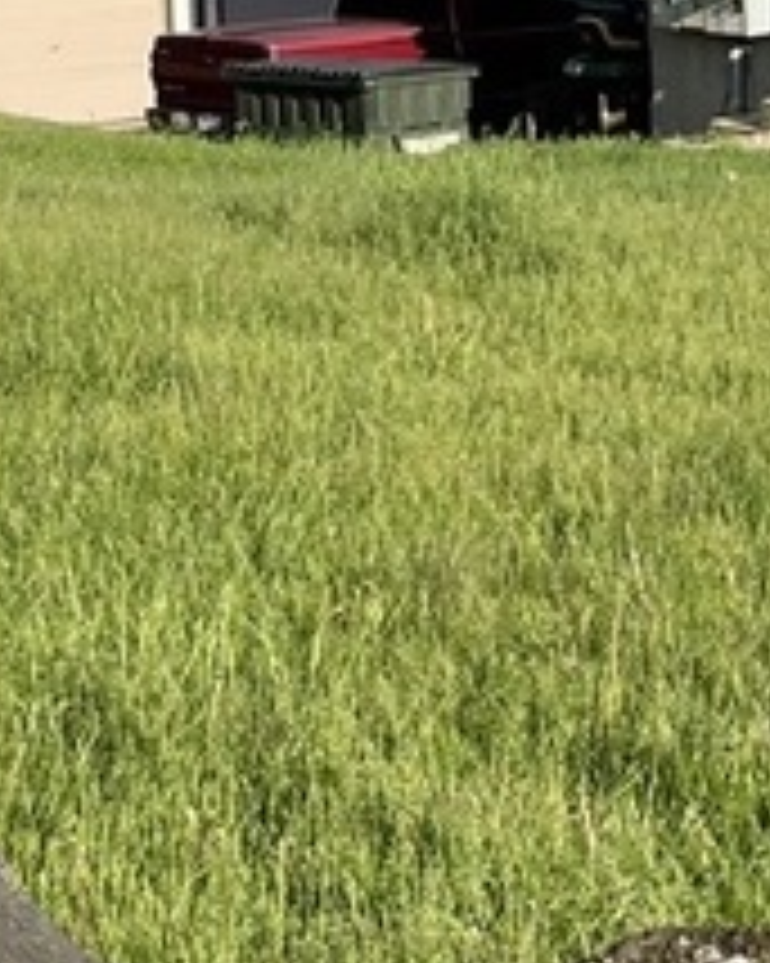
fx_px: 3649
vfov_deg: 14.8
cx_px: 315
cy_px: 14
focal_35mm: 128
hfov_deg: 12.0
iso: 32
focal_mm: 4.2
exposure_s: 1/2564
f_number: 1.6
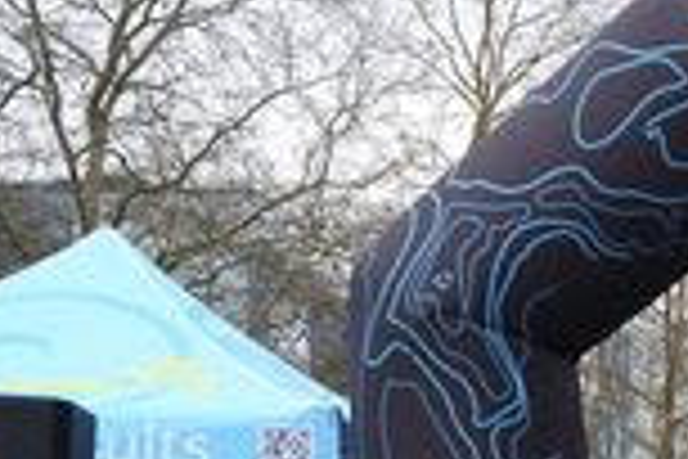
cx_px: 1115
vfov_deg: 11.2
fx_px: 2274
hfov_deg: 15.5
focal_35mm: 119
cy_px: 605
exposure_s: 1/200
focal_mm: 33
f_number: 4
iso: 200
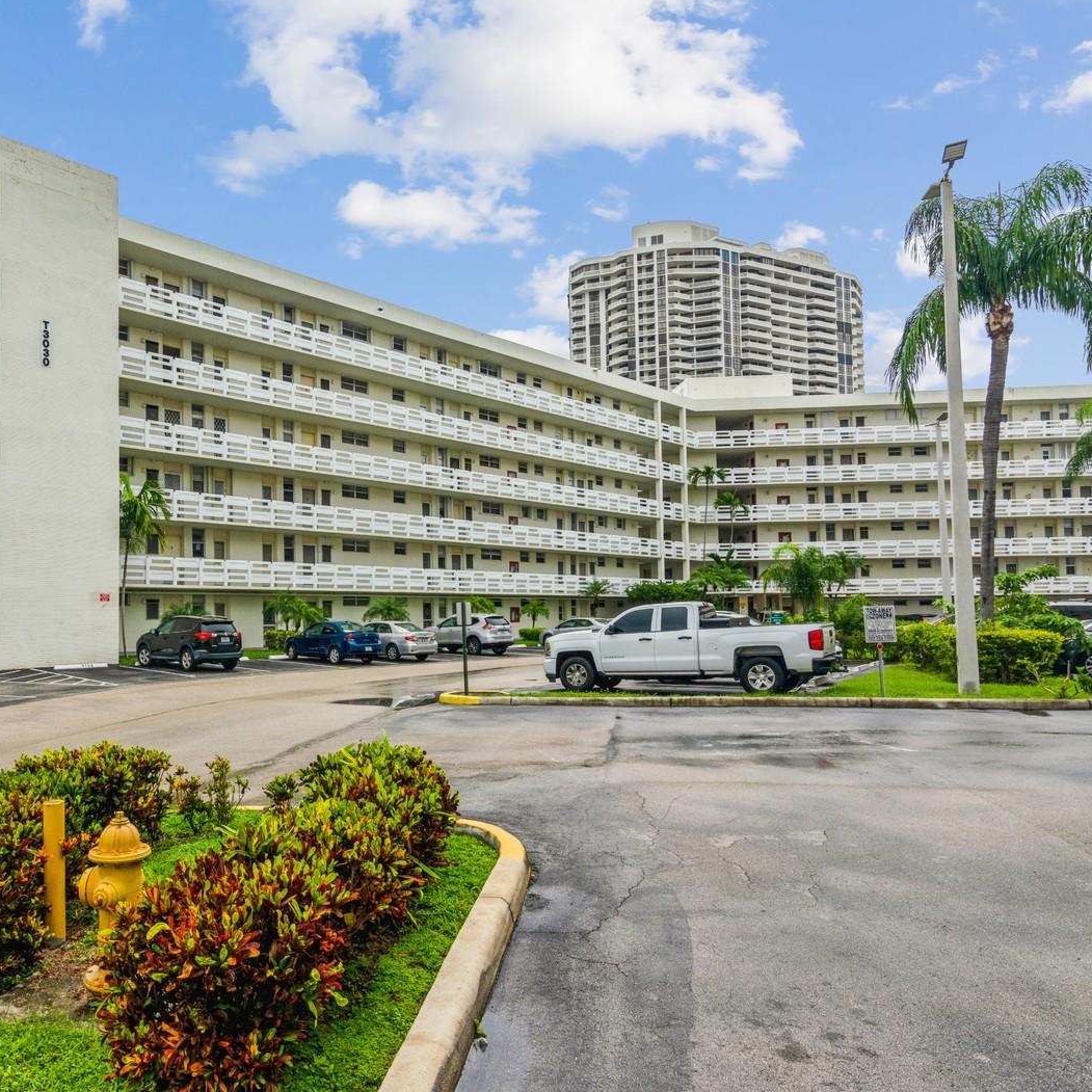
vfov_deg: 69.6
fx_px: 785
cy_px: 549
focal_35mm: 22
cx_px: 327
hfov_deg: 66.9
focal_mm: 17
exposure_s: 1/640
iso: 200
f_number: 8
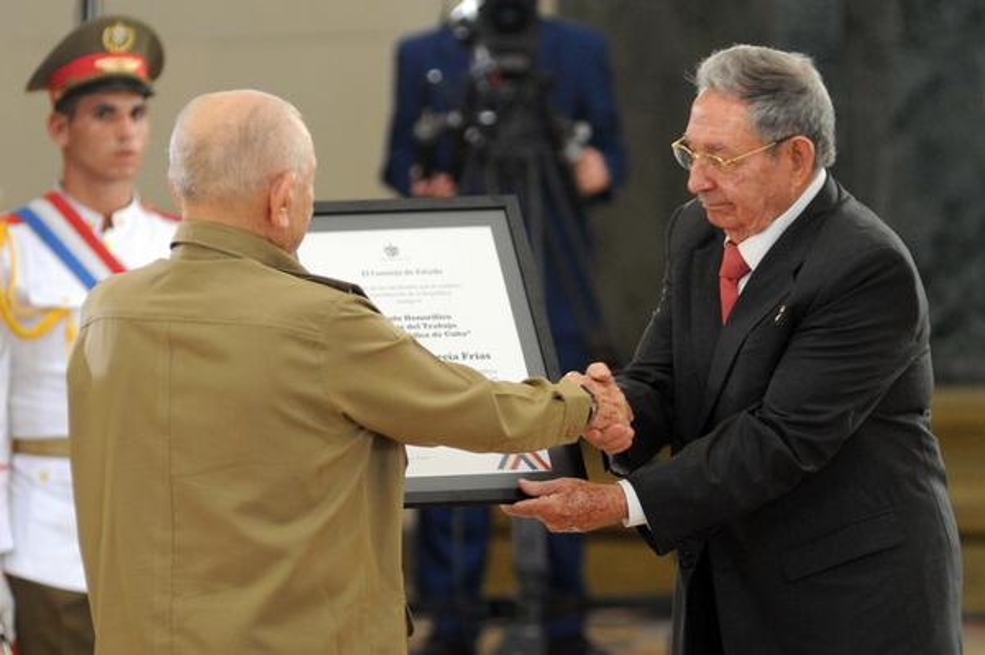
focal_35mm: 218
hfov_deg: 9.5
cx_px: 492
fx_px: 5946
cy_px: 328
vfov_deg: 6.3
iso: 800
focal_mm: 145
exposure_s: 1/60
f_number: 2.8
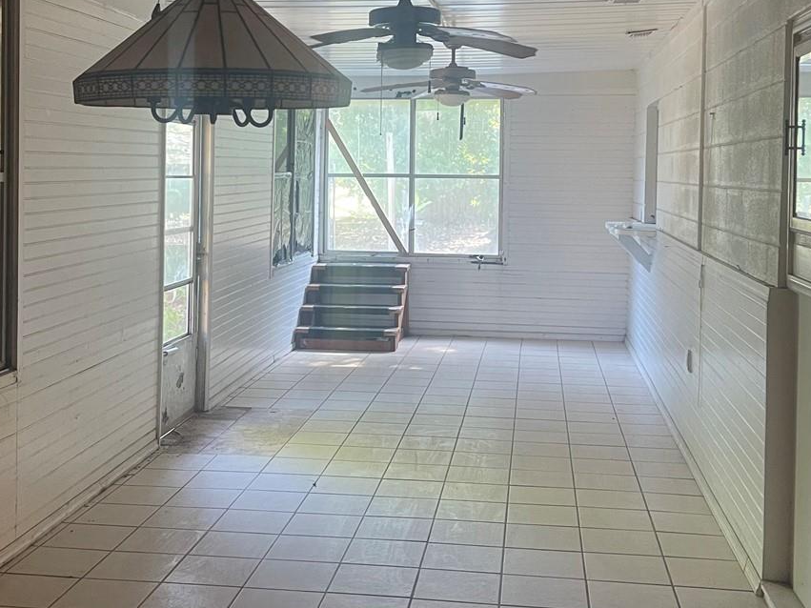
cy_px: 196
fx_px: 1101
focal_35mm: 47
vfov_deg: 30.6
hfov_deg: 40.2
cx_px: 320
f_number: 1.6
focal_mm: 5.1
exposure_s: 1/60
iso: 160
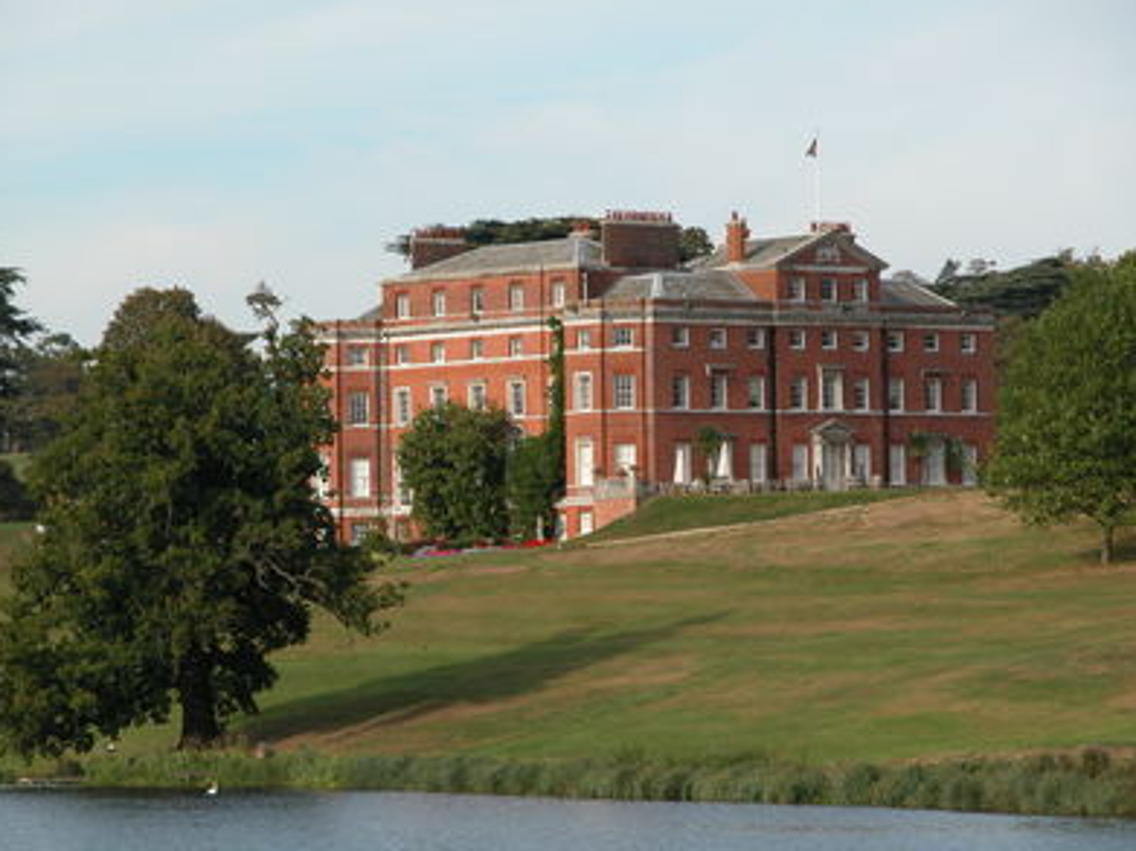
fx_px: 7382
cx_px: 567
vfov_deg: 6.6
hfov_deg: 8.8
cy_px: 427
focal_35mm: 225
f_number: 5.8
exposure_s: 1/291
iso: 100
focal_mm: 56.7
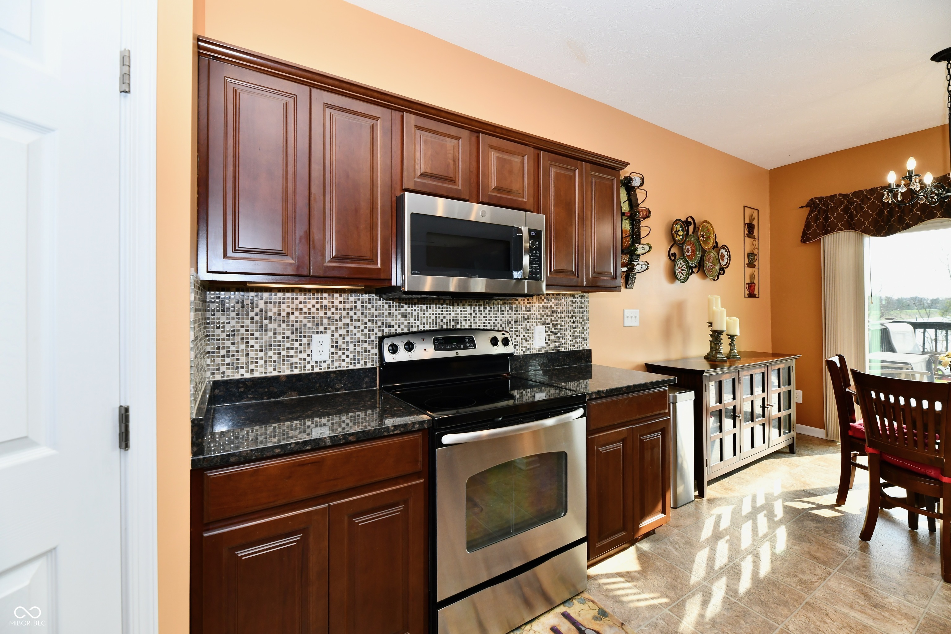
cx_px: 476
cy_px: 317
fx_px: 370
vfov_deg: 81.2
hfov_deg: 104.3
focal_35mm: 14
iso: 640
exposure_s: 1/200
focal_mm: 14
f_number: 7.1
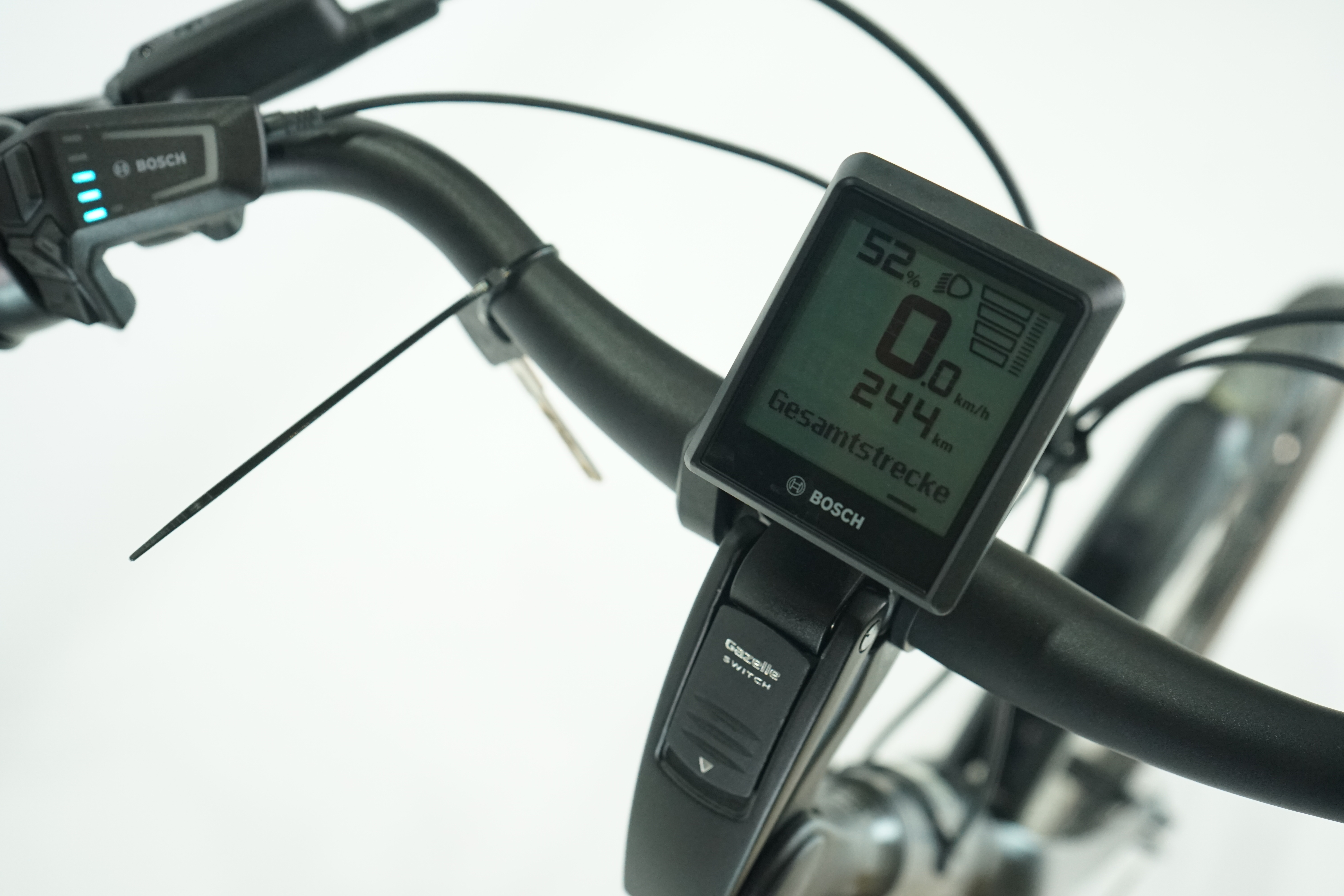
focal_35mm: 42
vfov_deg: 31.9
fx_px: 1568
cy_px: 448
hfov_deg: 46.4
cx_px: 672
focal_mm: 42
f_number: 5
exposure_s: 1/200
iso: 2500
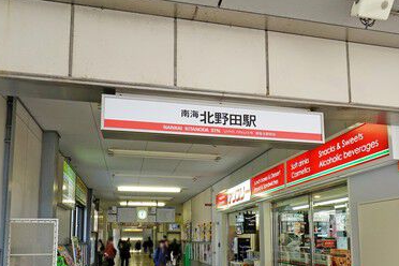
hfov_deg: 63.6
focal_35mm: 29
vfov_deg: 43.4
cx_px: 205
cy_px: 202
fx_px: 321
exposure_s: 1/60
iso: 800
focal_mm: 12
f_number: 11
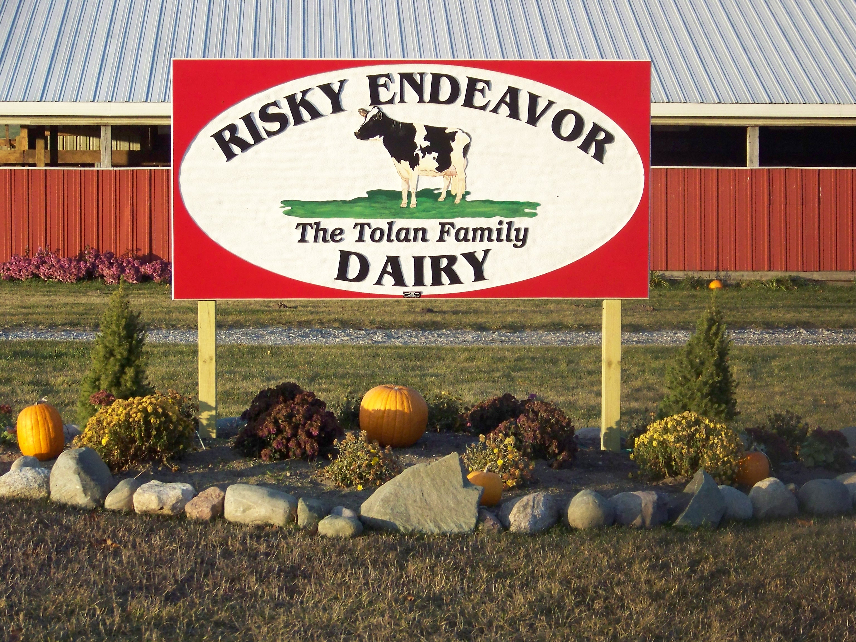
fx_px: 2621
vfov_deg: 14.0
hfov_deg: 18.5
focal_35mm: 106
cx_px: 428
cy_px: 321
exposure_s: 1/800
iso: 200
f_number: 3.2
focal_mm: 17.6
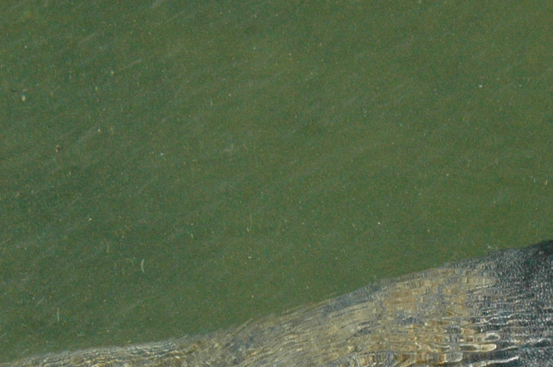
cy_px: 456
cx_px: 552
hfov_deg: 7.6
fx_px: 4128
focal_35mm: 269
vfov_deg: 5.1
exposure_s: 1/400
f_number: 10
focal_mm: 62
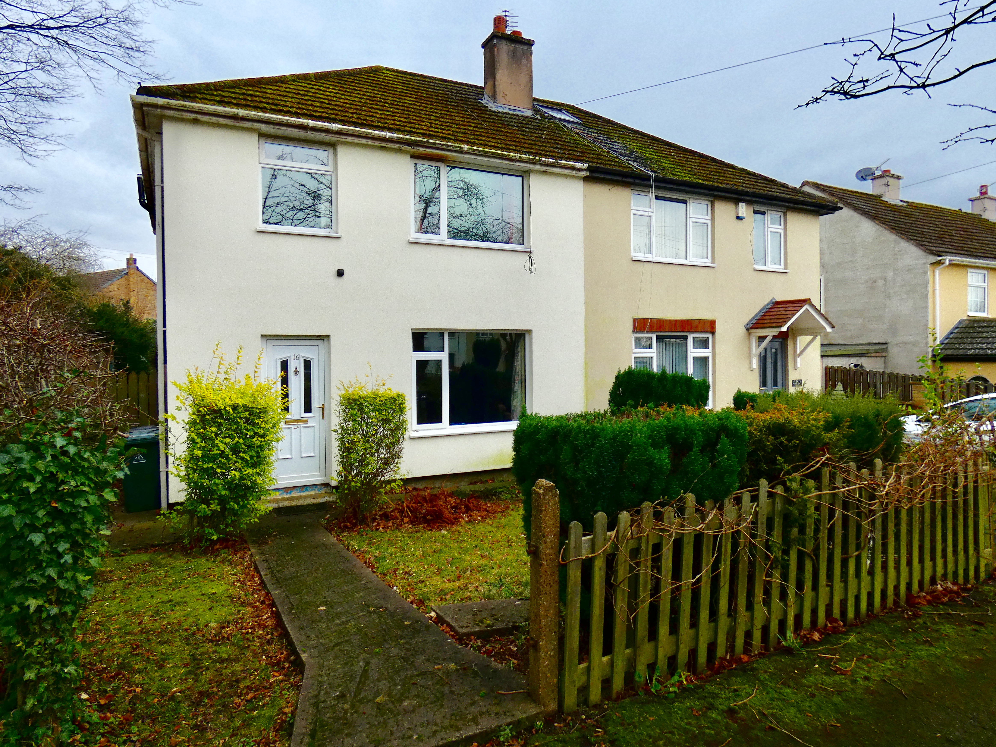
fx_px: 604
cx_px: 503
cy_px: 358
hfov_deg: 79.0
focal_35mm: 21
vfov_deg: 63.4
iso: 80
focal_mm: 3.6
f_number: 2.8
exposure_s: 1/160
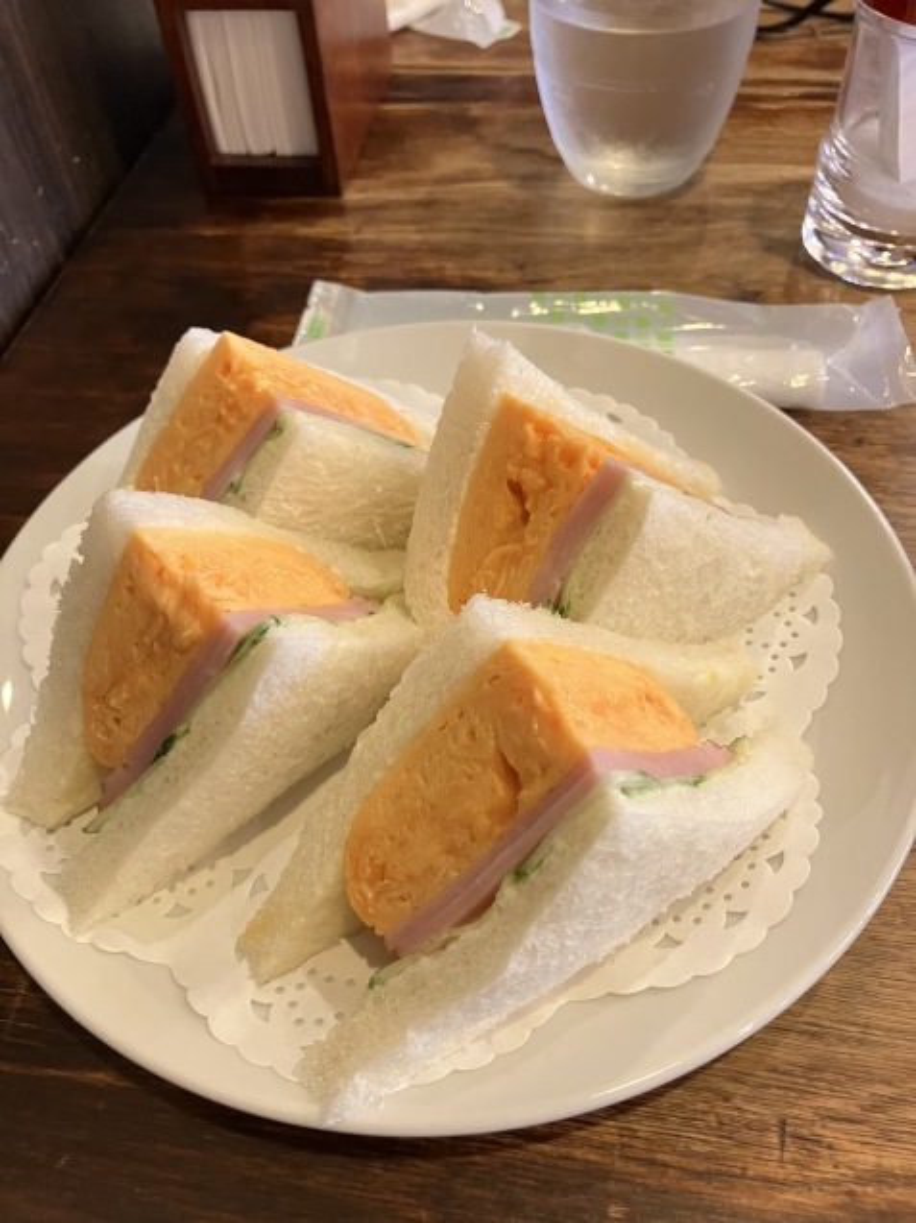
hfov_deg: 49.7
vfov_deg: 63.5
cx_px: 458
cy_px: 612
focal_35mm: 28
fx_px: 989
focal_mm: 3.99
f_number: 1.8
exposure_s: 1/30
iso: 320
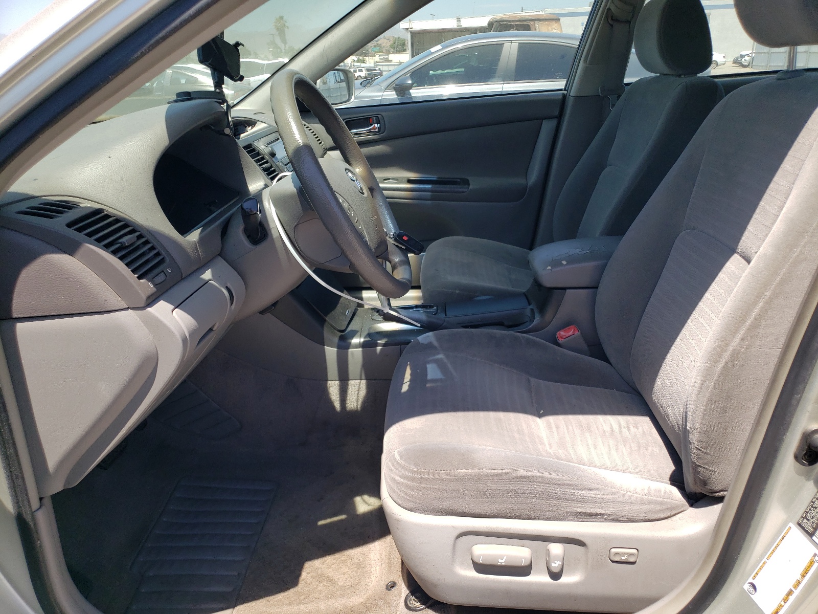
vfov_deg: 53.1
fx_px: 614
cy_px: 307
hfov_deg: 67.3
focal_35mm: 26
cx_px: 409
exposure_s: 1/1111
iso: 50
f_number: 1.5
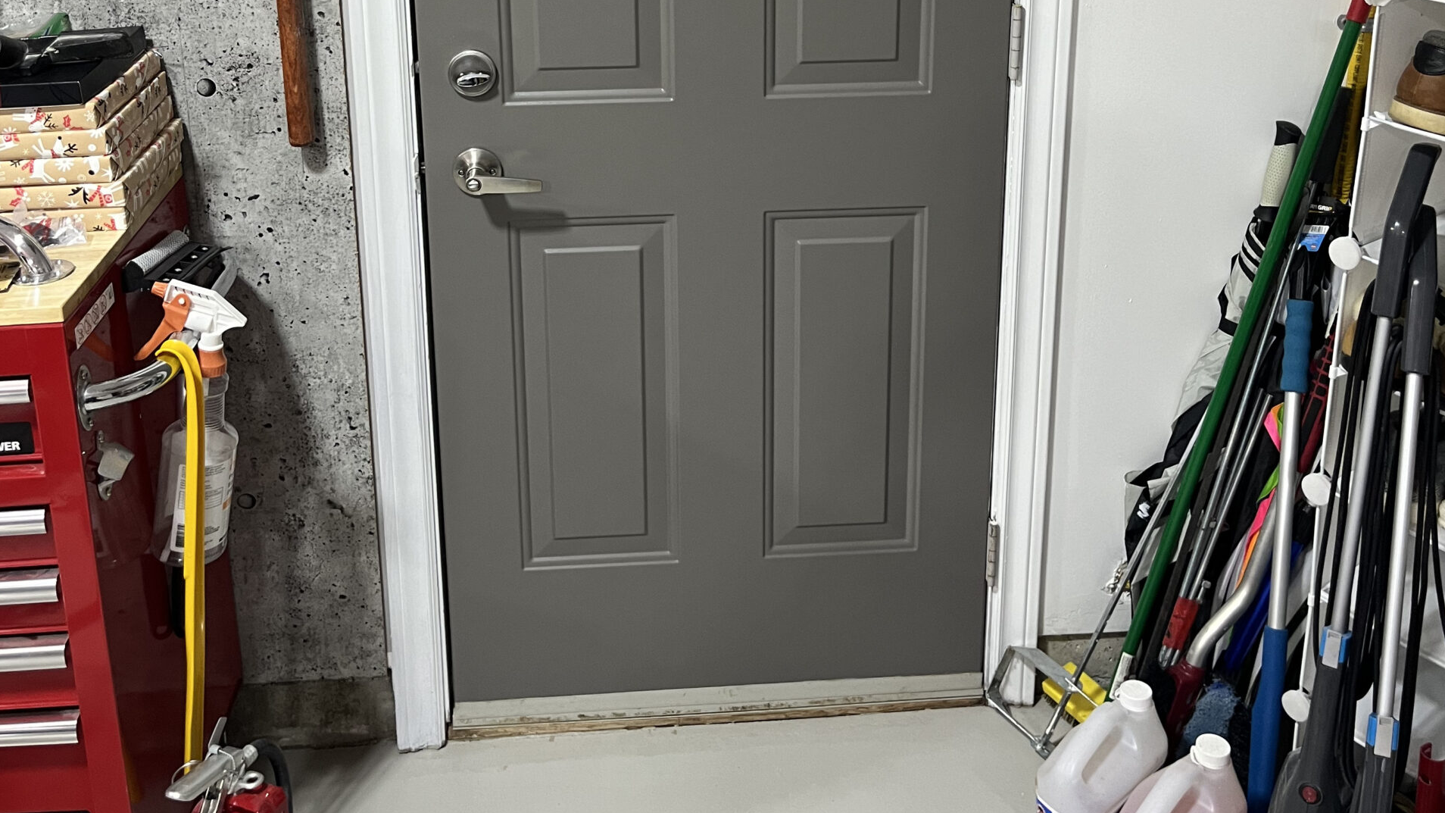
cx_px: 719
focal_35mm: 38
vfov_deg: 29.8
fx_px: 1456
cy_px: 70
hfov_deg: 52.8
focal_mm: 5.1
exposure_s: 1/60
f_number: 1.6
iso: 125
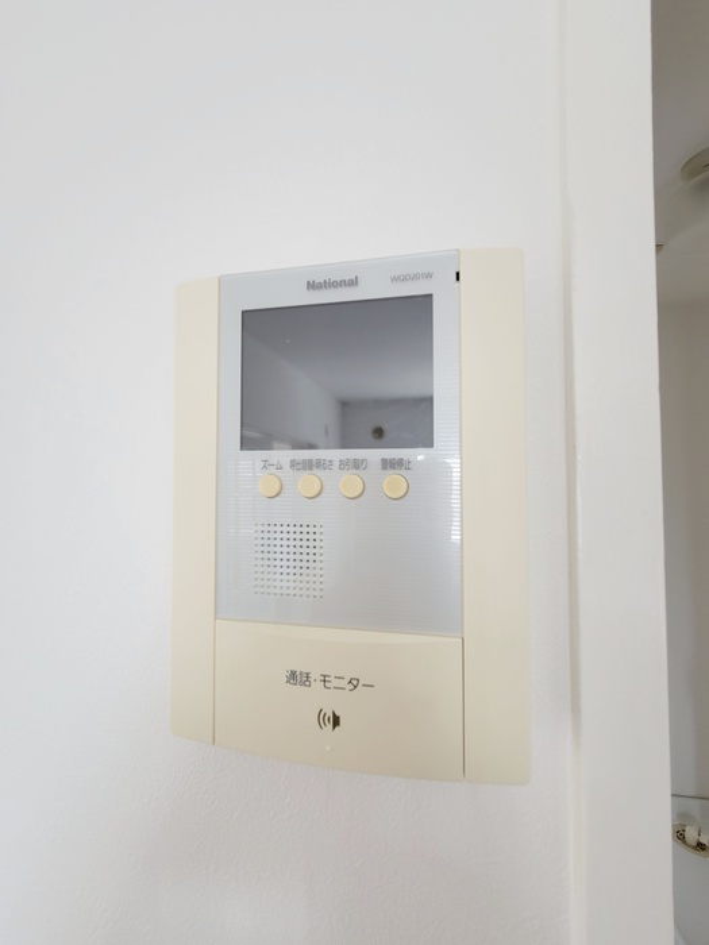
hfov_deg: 89.9
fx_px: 355
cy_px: 472
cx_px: 354
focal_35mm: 13
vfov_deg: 106.2
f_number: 2.2
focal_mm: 2.2
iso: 125
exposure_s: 1/50
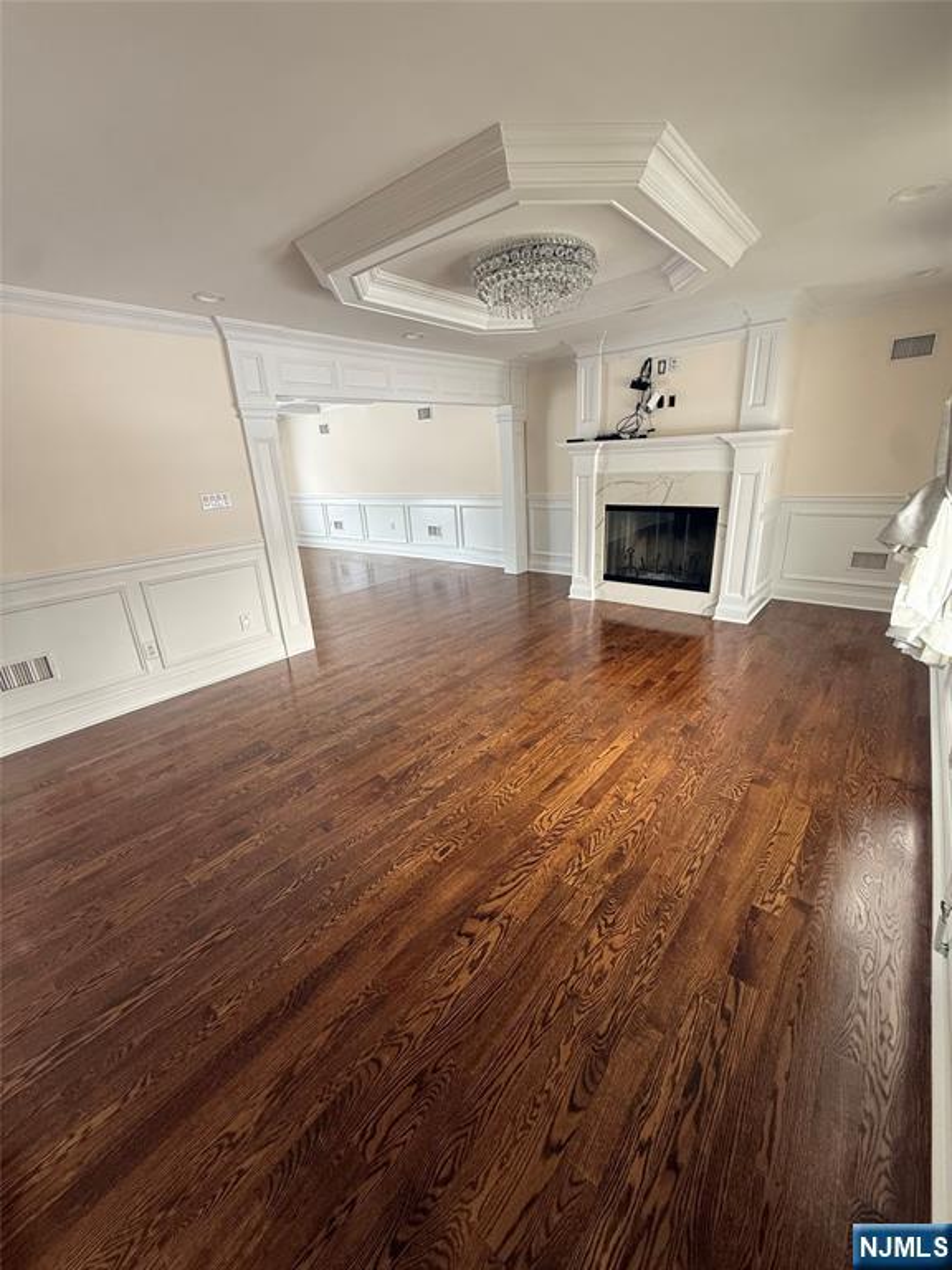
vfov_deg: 102.1
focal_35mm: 14
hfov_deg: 85.7
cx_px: 476
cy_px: 635
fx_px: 513
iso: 160
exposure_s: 1/99
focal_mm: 2.22
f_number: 2.2
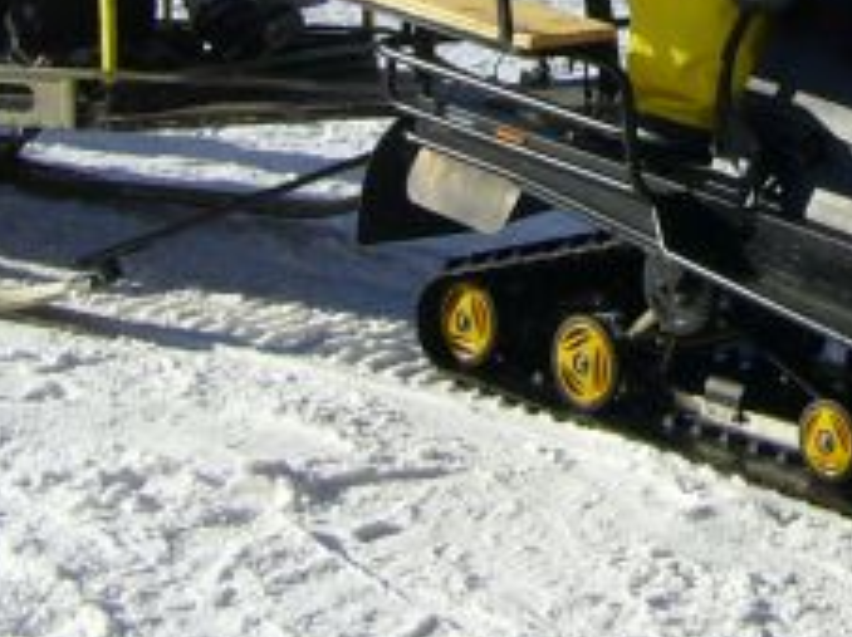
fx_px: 3049
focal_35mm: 124
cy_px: -226
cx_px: 739
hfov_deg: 15.7
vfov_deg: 11.6
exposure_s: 1/400
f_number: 5.6
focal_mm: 5.8
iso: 80
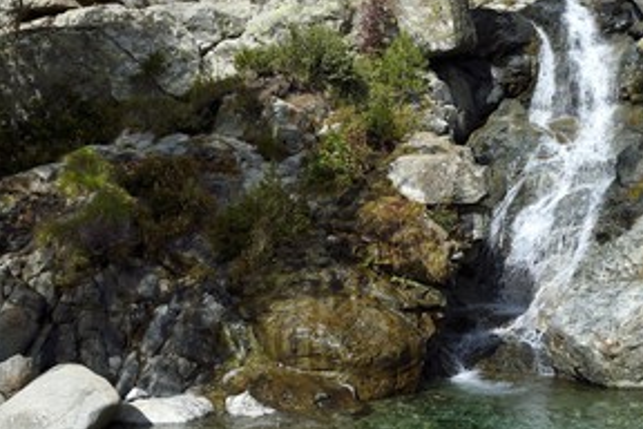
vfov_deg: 37.5
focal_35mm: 35
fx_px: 625
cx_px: 464
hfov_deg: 52.6
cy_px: 152
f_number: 10
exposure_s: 1/250
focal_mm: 24
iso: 200
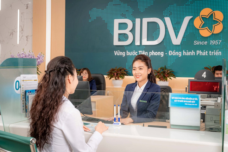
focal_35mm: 46
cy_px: 76
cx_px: 114
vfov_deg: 29.2
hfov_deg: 42.7
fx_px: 291
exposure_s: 1/100
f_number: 5
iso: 160
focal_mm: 46
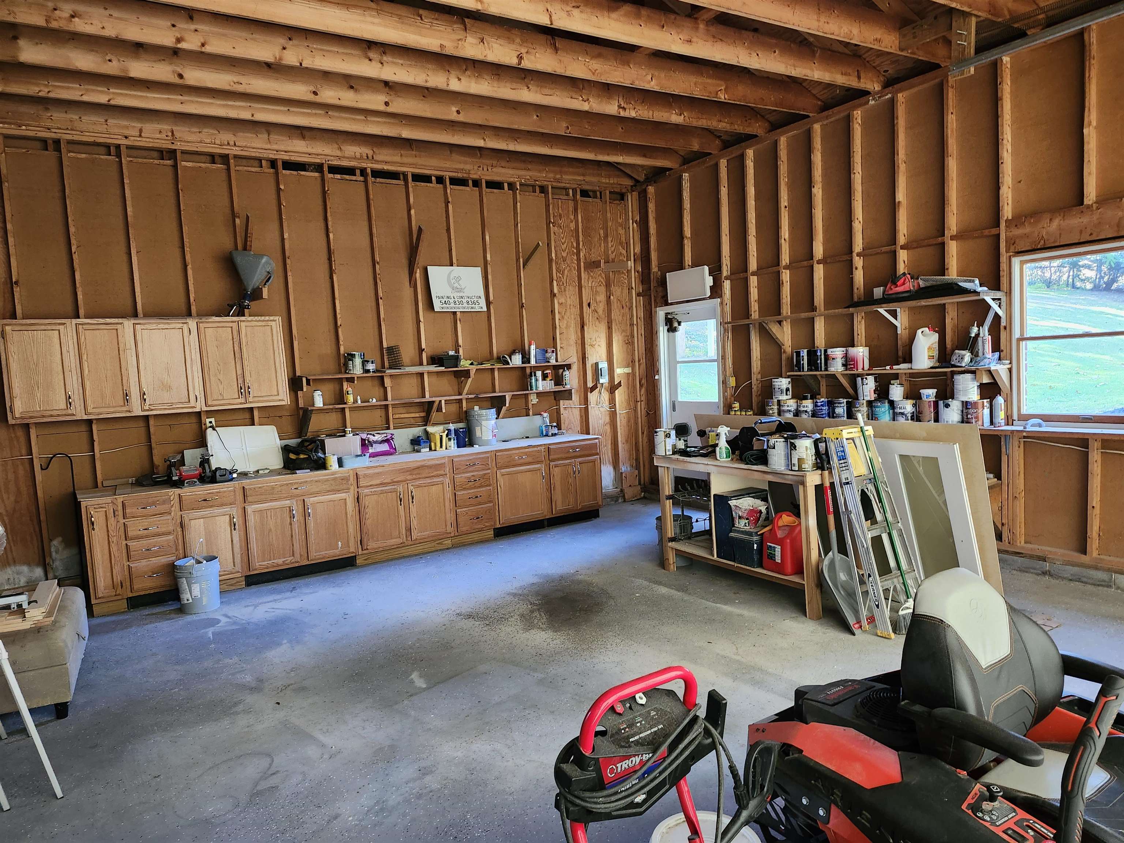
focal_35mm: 23
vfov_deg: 58.9
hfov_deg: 73.9
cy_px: 422
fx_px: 747
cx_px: 562
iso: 500
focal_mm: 5.54
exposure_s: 1/30
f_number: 1.8
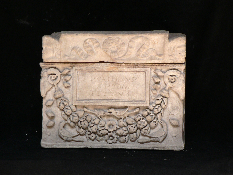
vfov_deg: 15.9
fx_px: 626
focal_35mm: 93
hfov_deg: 21.1
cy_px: 88
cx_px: 116
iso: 80
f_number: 3.2
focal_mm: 15.5
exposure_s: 1/200
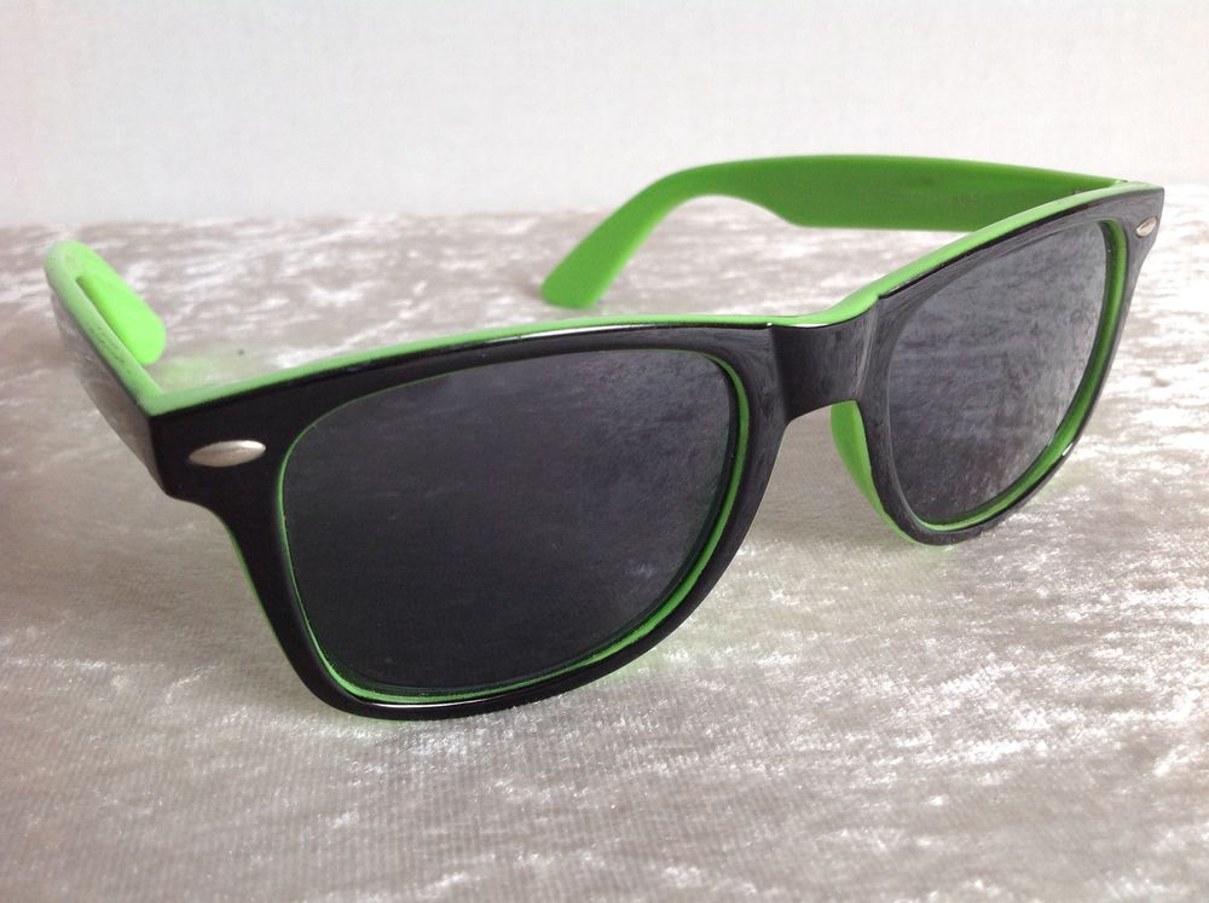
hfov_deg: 52.7
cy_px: 452
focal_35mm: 35
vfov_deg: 40.6
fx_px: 1221
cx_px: 604
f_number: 2.4
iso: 80
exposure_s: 1/120
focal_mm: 4.28
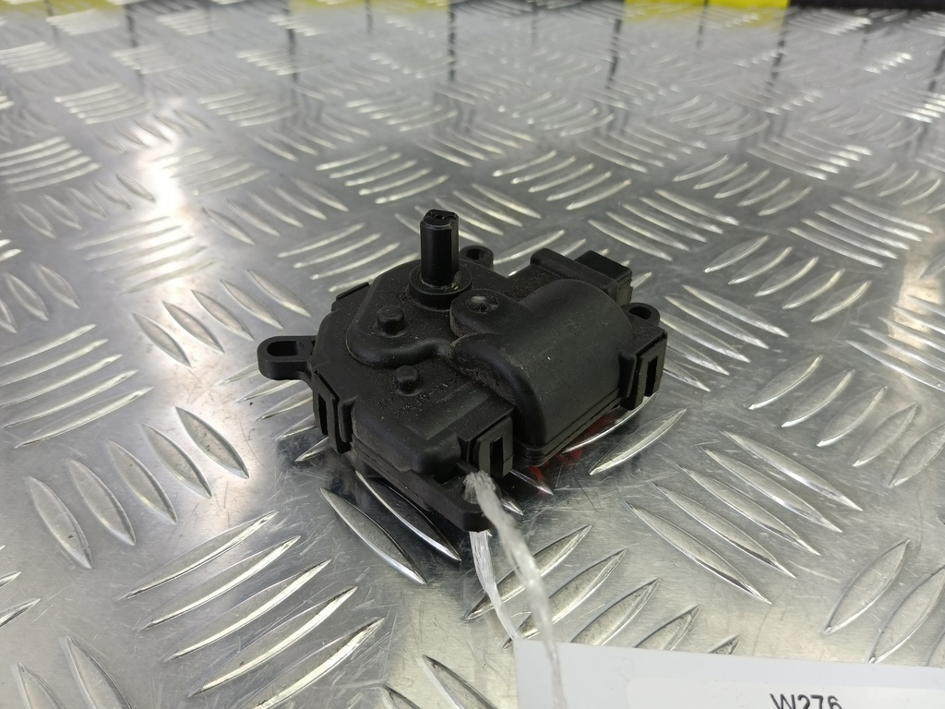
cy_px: 354
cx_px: 472
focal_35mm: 23
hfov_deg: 73.9
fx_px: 628
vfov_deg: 58.9
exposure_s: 1/50
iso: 144
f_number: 1.6
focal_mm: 4.11
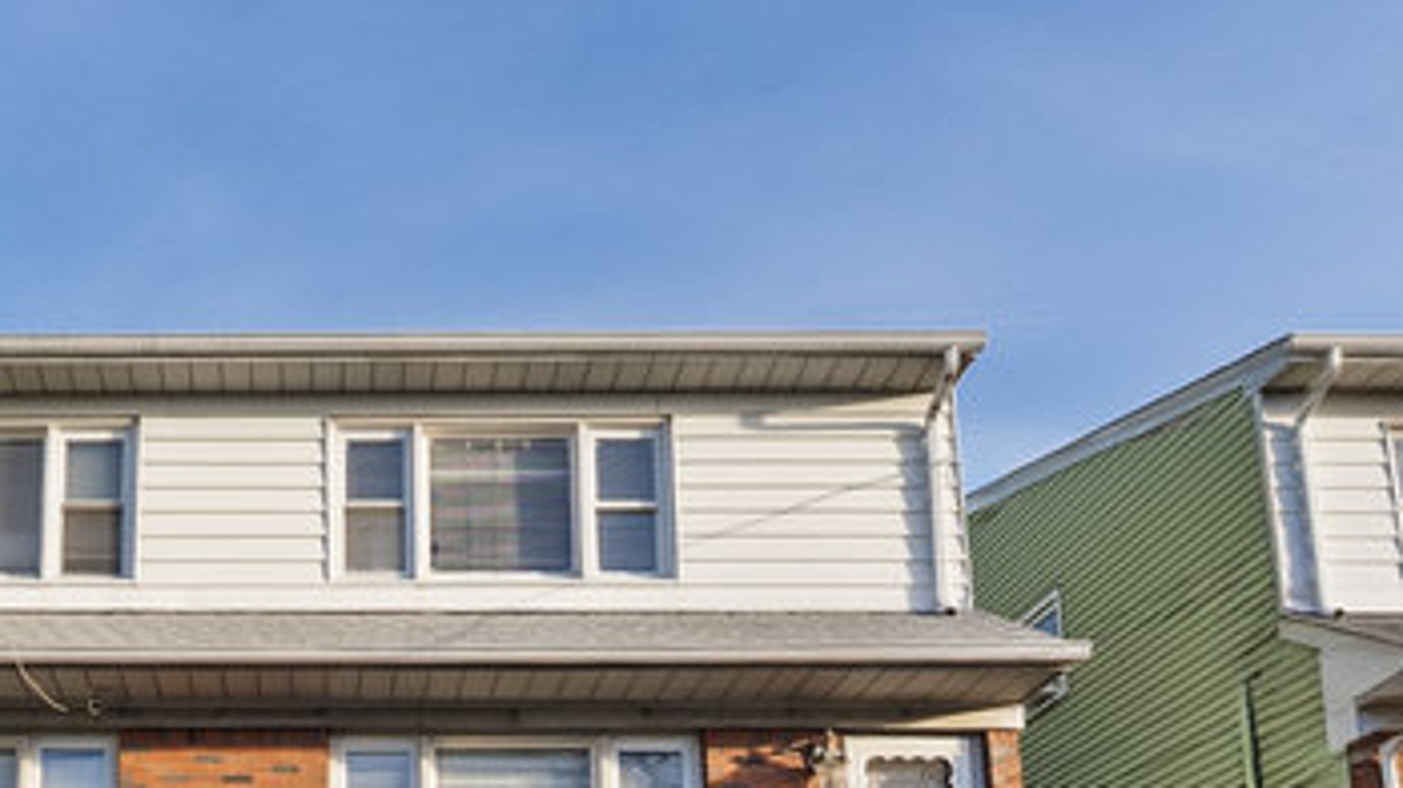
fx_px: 1339
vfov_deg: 27.3
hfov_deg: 51.7
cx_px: 273
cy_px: 1029
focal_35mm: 36
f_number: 11
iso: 800
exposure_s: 1/100
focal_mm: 10
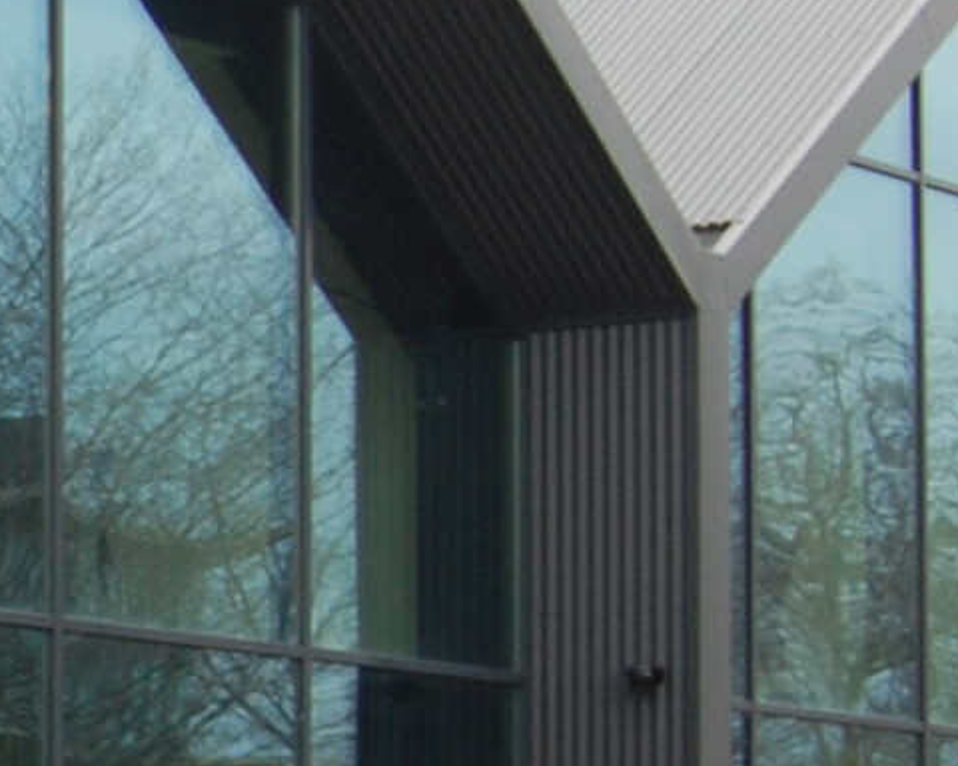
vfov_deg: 8.5
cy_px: 778
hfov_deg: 9.9
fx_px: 5104
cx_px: -1044
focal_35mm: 180
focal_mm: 24
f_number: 5.6
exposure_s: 1/125
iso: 360
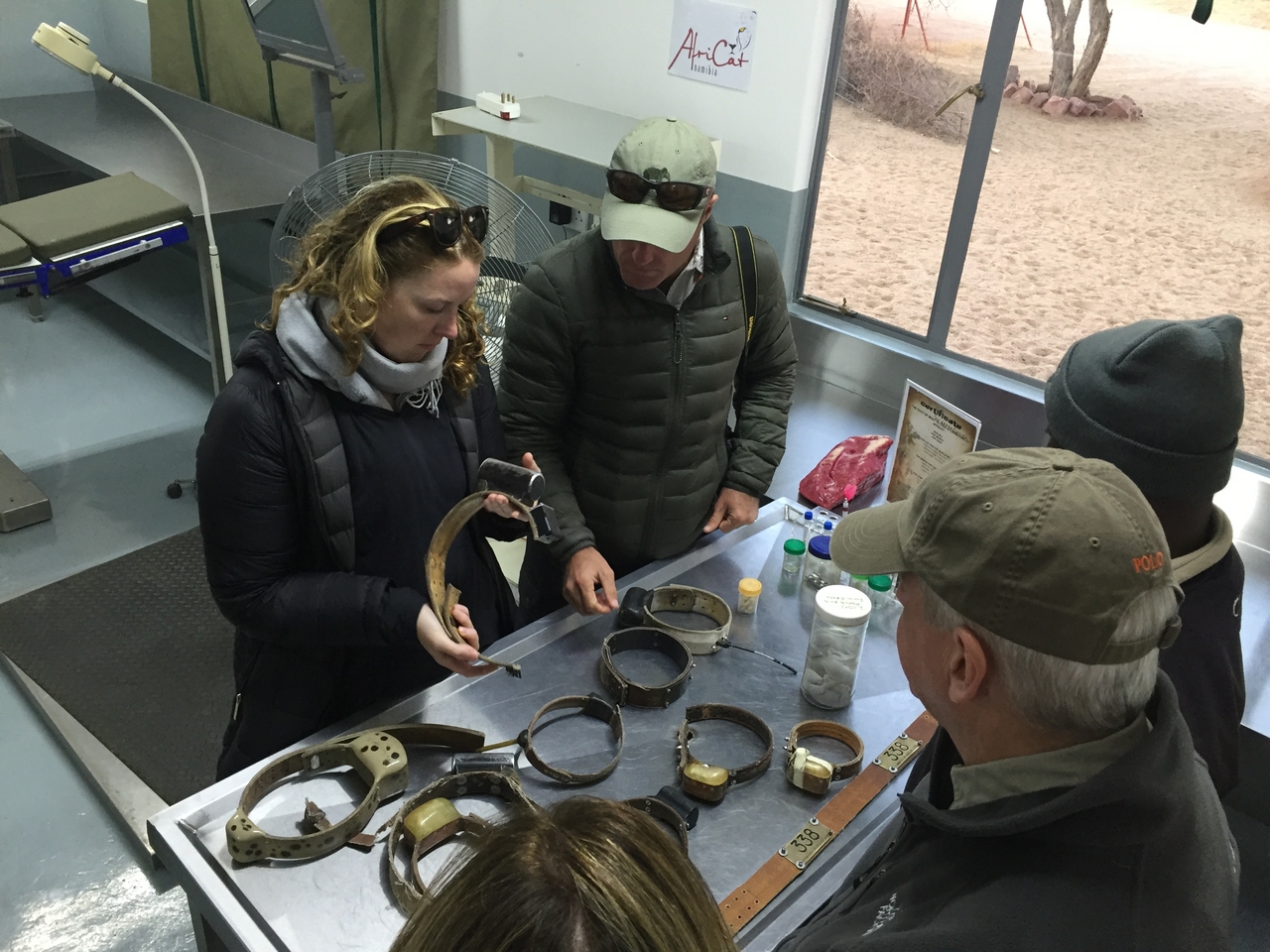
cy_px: 476
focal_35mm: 29
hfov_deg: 61.7
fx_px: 1064
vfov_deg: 48.2
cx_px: 635
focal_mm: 4.15
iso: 160
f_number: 2.2
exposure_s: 1/33
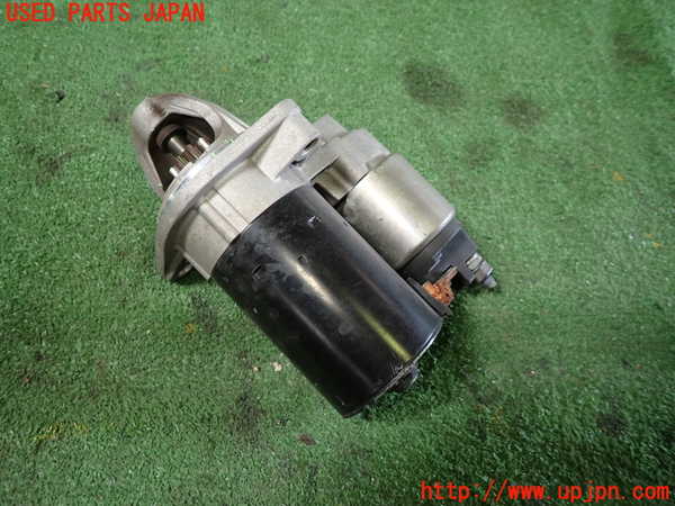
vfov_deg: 54.9
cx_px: 338
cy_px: 253
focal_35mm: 25
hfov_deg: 69.4
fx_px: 487
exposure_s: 1/50
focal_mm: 4.5
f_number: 2
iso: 200
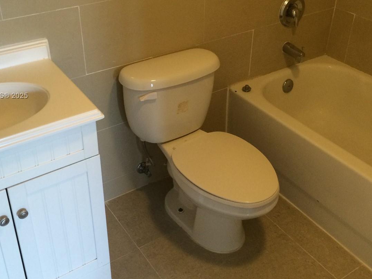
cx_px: 193
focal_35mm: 43
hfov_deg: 43.8
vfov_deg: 33.3
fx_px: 462
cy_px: 96
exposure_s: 1/30
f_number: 2.2
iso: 160
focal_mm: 4.15
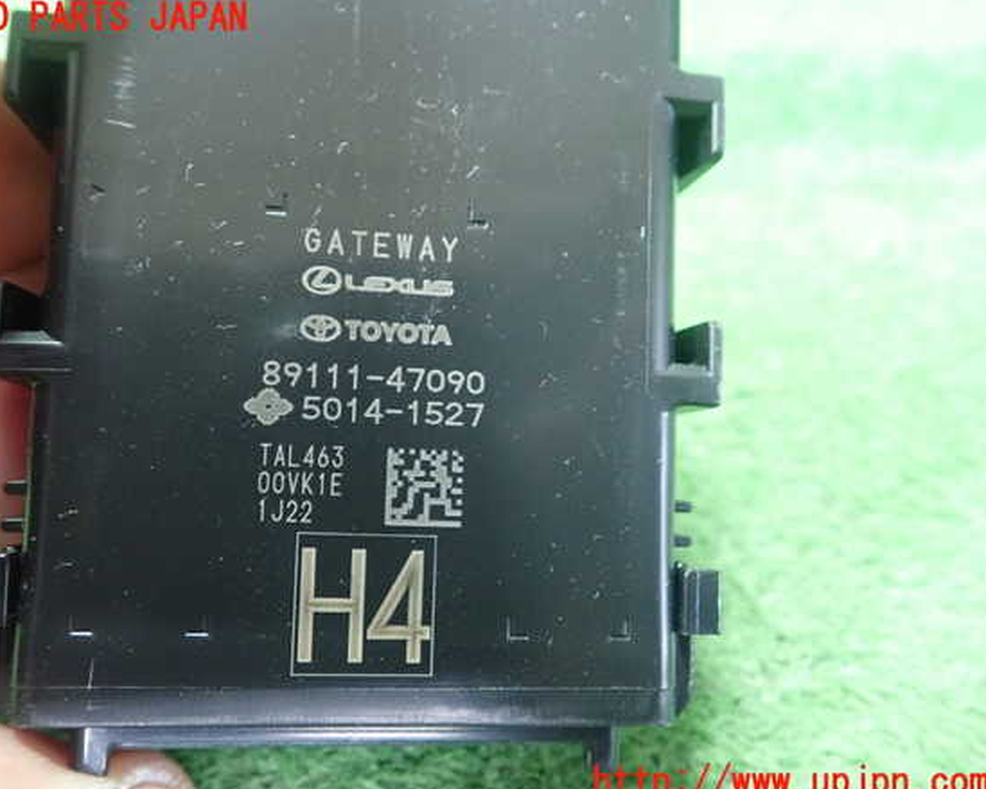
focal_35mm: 32
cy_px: 401
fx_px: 934
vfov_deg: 45.8
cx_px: 460
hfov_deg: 55.6
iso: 800
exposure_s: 1/50
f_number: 2.3
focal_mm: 5.5
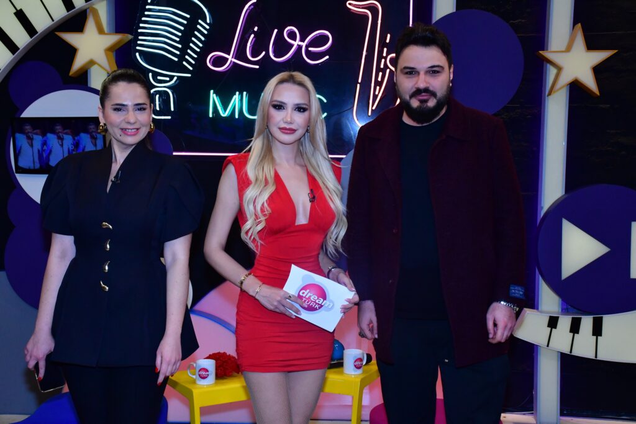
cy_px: 212
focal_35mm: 52
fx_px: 928
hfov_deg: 37.8
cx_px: 318
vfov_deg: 25.8
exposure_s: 1/160
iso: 2000
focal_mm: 35
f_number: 13
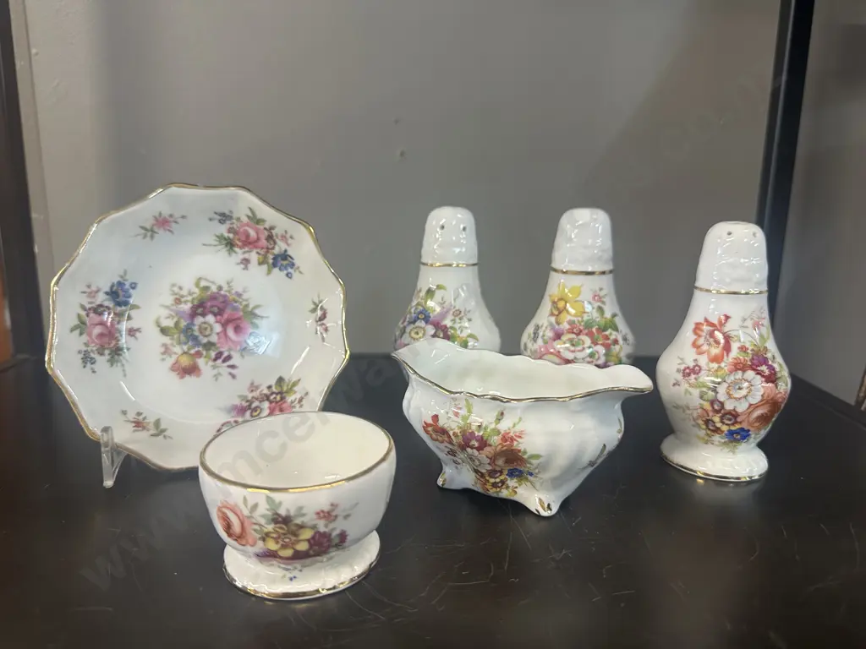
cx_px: 433
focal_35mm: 24
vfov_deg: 56.8
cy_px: 324
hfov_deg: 71.6
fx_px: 600
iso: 200
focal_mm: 6.86
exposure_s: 1/100
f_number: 1.78
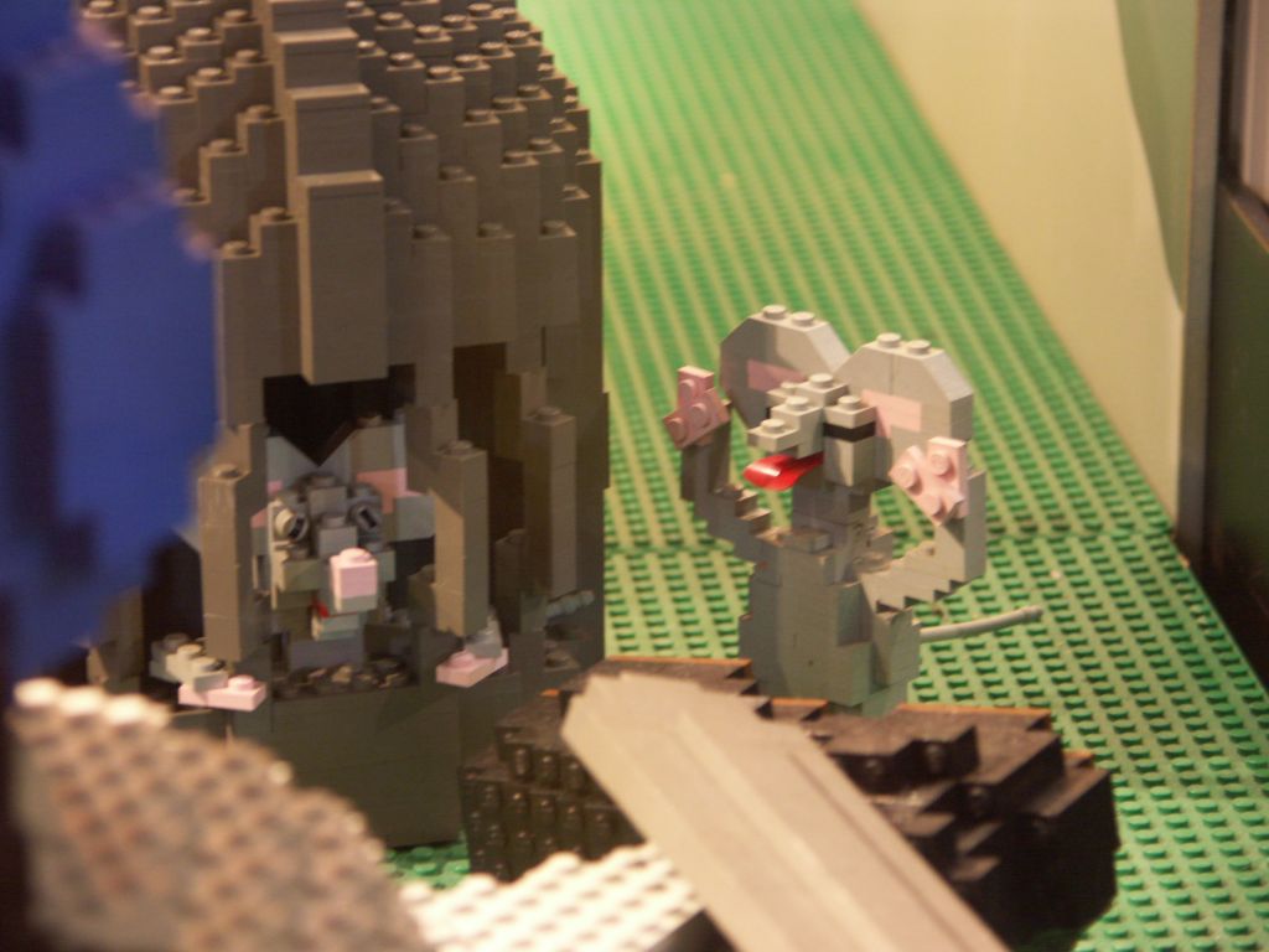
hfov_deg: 13.3
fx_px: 5426
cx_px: 634
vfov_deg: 10.0
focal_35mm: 148
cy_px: 476
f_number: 3.2
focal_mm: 37.68
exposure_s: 1/6
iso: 200
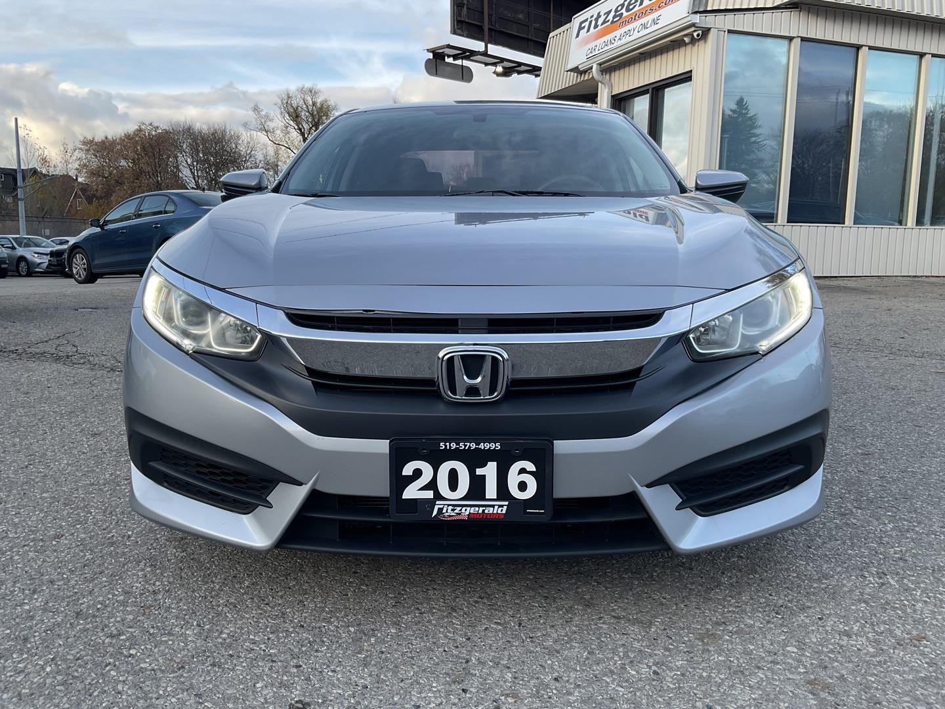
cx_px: 472
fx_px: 792
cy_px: 354
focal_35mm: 29
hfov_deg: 61.7
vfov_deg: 48.2
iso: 16
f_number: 1.8
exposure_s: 1/259
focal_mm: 3
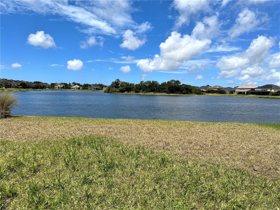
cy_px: 105
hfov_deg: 71.6
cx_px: 140
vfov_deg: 56.8
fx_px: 194
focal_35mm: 24
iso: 80
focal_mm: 6.86
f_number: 1.78
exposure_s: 1/7042
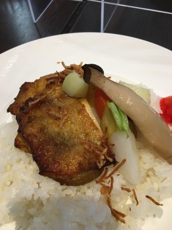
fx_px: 192
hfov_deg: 48.2
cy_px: 115
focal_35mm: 29
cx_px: 86
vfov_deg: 61.7
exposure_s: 1/30
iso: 25
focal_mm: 4.15
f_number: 2.2
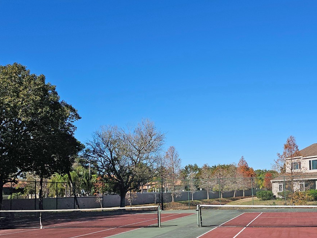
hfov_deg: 44.3
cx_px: 204
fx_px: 385
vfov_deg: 33.9
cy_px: 169
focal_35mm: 42
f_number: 1.7
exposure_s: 1/1027
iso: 10
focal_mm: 6.3
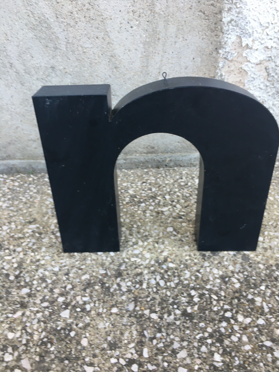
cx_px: 140
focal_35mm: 29
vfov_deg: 61.7
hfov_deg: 48.2
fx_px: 312
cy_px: 186
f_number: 2.2
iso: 25
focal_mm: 4.15
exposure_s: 1/33
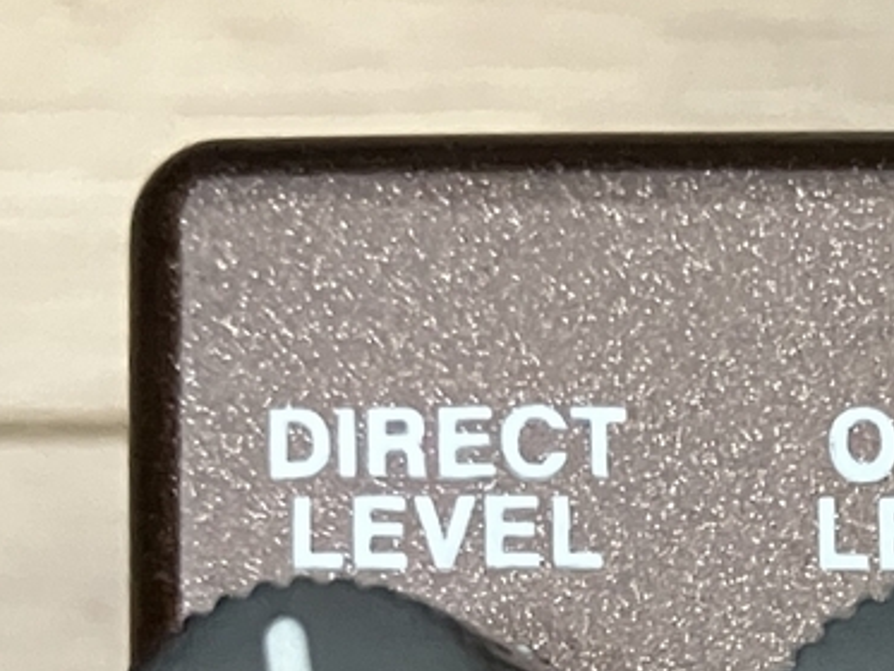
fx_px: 2325
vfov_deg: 15.4
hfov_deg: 19.8
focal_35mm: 90
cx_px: 1210
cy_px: 956
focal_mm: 3.99
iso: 500
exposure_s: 1/30
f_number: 1.8
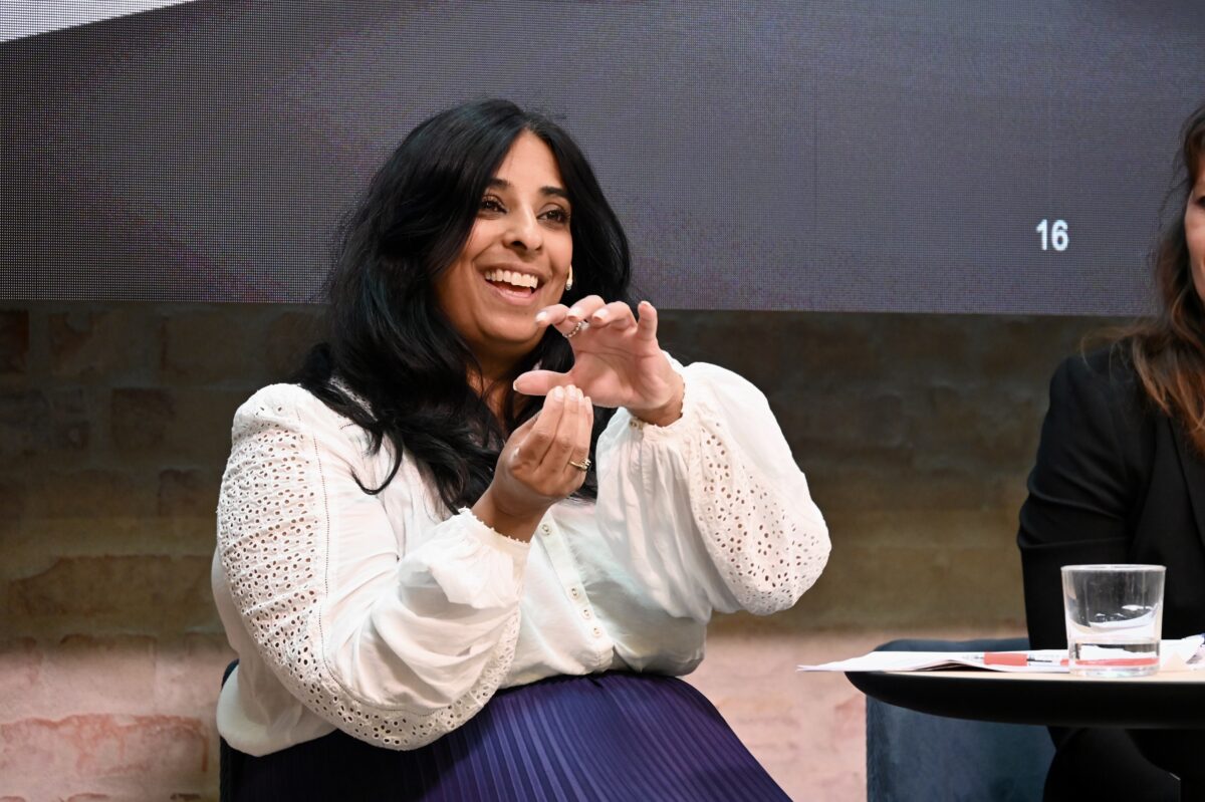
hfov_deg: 10.3
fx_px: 6691
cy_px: 401
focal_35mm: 200
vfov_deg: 6.9
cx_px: 602
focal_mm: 200
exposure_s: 1/125
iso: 5000
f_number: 6.3
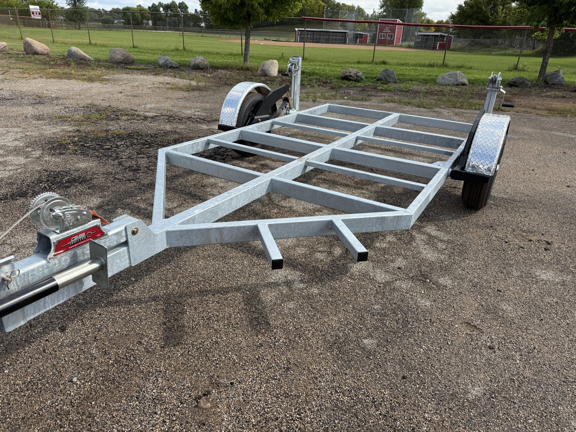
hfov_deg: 71.6
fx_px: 399
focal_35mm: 24
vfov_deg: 56.8
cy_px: 216
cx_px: 288
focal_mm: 6.76
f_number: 1.78
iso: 100
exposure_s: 1/3021
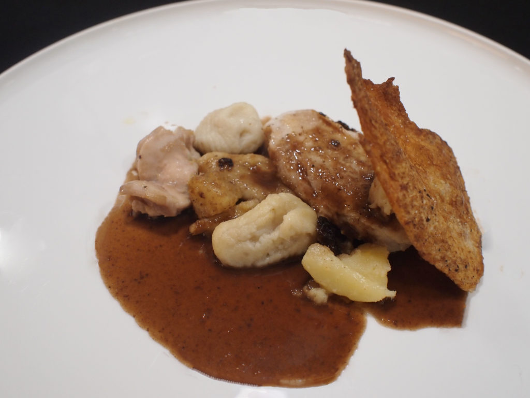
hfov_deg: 54.0
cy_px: 199
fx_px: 521
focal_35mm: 34
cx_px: 265
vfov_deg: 41.8
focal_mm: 17
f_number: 4
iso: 800
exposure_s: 1/20
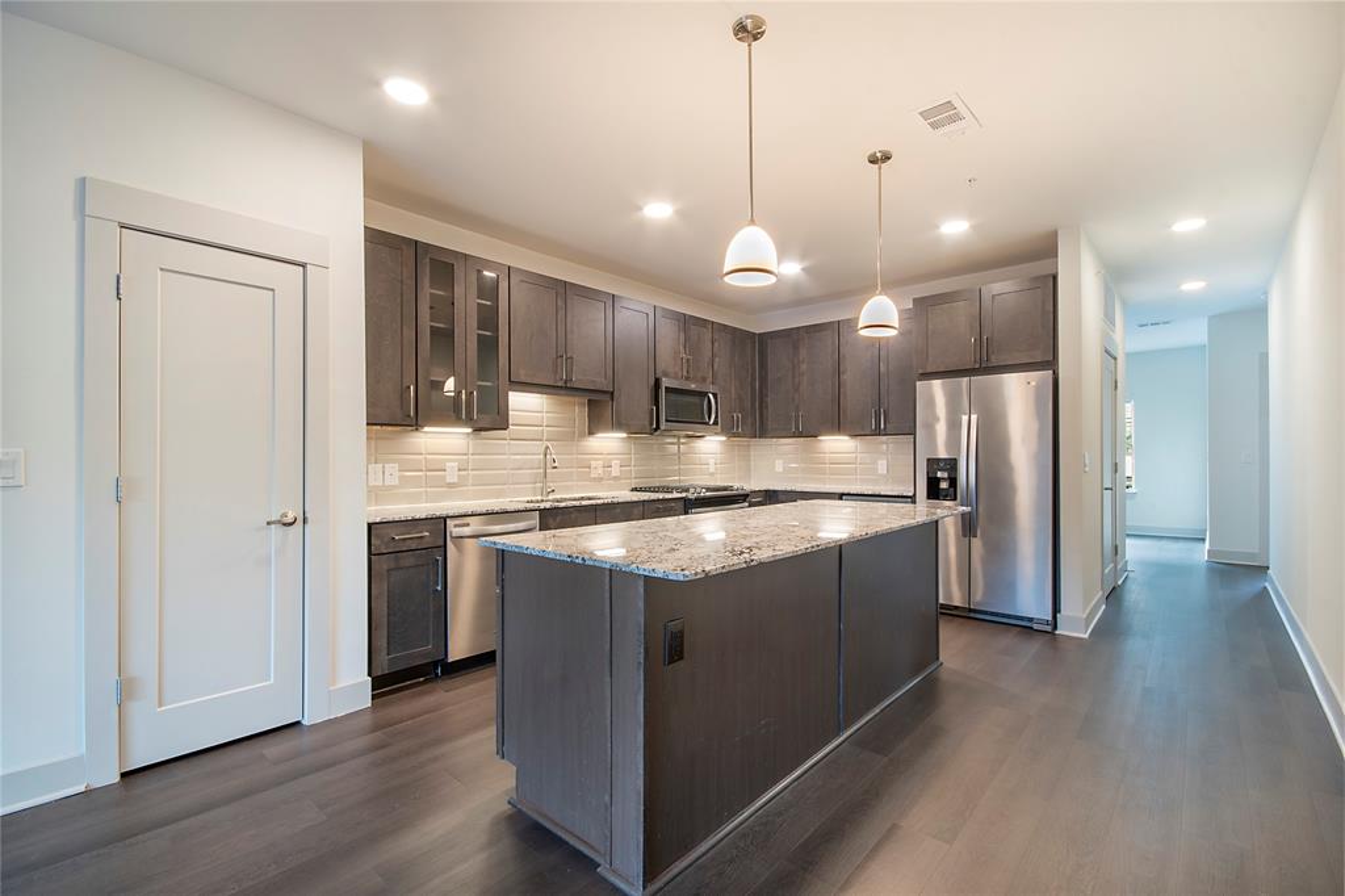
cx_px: 672
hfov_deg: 100.4
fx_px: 560
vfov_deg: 77.3
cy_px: 448
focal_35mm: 15
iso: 100
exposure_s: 2
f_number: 11
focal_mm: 10
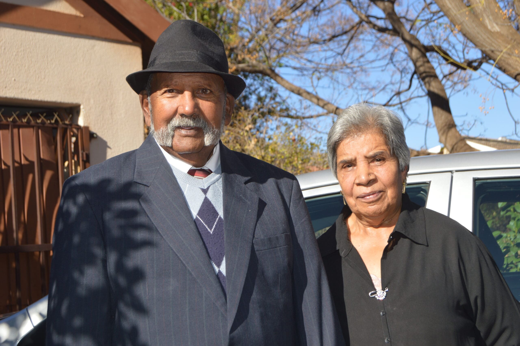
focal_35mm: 60
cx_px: 260
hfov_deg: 33.4
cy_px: 173
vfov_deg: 22.6
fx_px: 866
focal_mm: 40
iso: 100
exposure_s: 1/200
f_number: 7.1
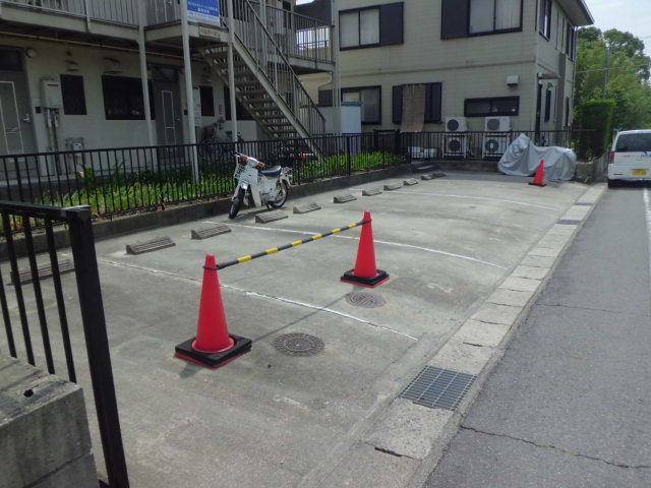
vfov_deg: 53.1
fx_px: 489
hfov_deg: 67.3
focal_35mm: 26
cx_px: 326
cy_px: 244
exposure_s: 1/250
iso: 64
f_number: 7.9
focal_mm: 4.7
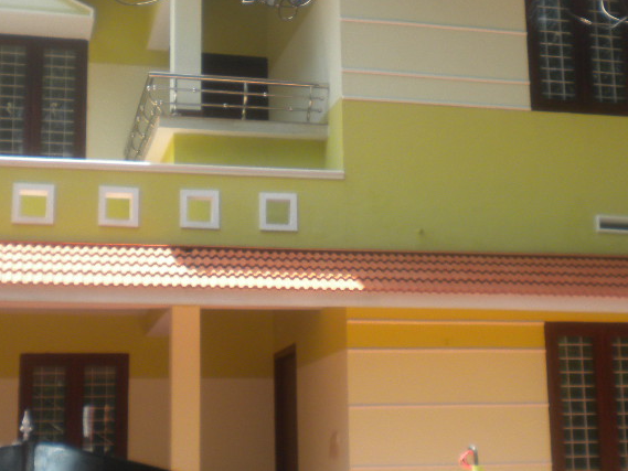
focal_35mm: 63
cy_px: 244
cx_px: 345
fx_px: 1143
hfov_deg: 30.7
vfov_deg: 23.3
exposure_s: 1/210
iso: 113
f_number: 4.6
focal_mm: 6.3
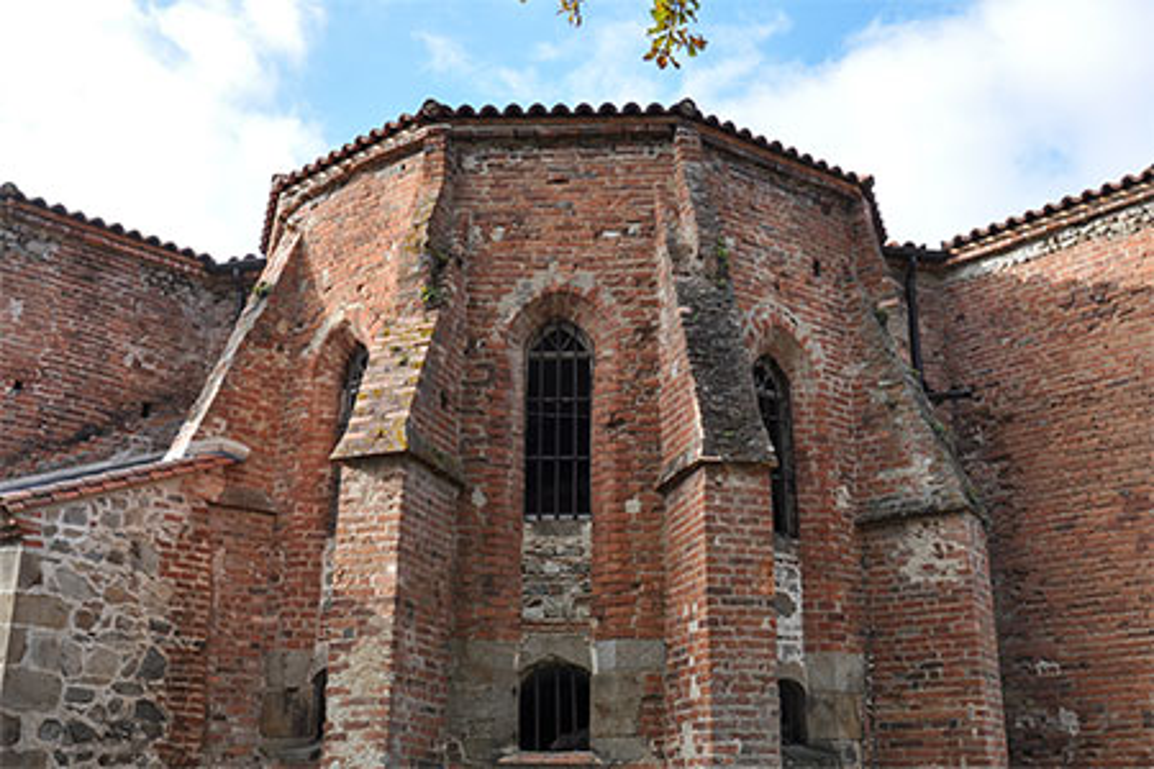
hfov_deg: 53.1
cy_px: 384
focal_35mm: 36
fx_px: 1154
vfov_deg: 36.9
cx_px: 577
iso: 200
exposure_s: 1/100
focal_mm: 24
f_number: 10
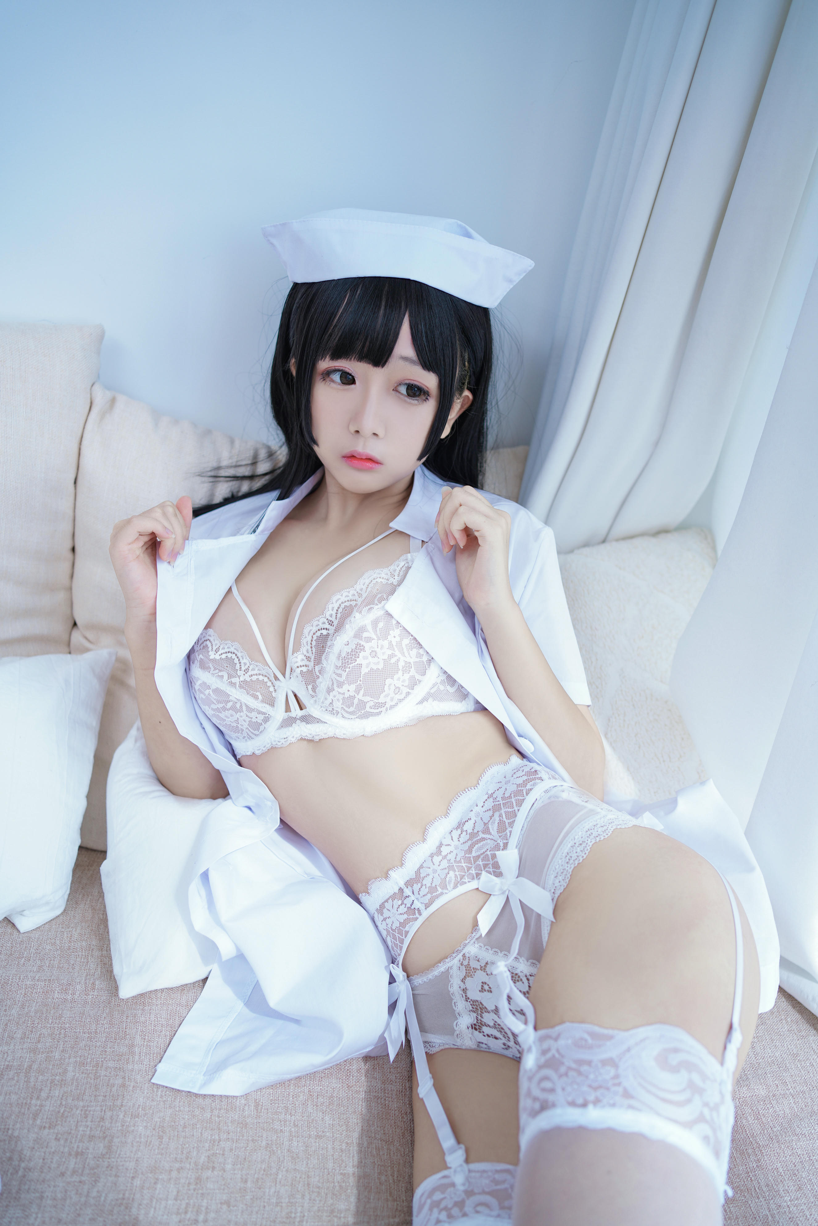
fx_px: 1192
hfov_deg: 37.9
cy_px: 613
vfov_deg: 54.4
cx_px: 409
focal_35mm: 35
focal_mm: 35
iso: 100
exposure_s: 1/200
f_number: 2.8
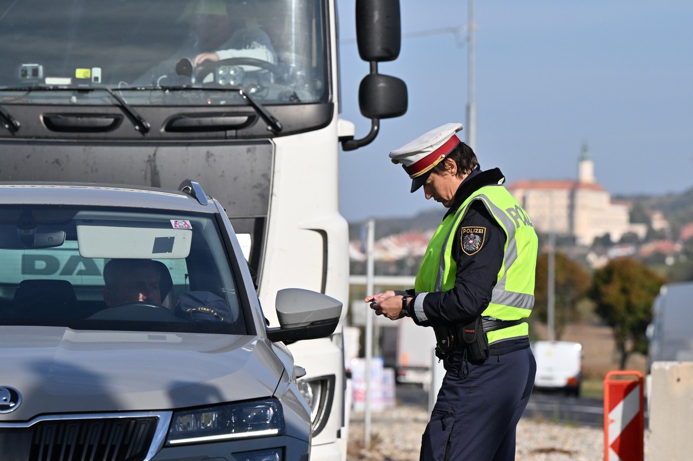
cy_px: 230
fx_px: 4329
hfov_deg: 9.2
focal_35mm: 225
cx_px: 346
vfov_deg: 6.1
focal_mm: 150
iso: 800
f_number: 5.6
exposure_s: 1/8000
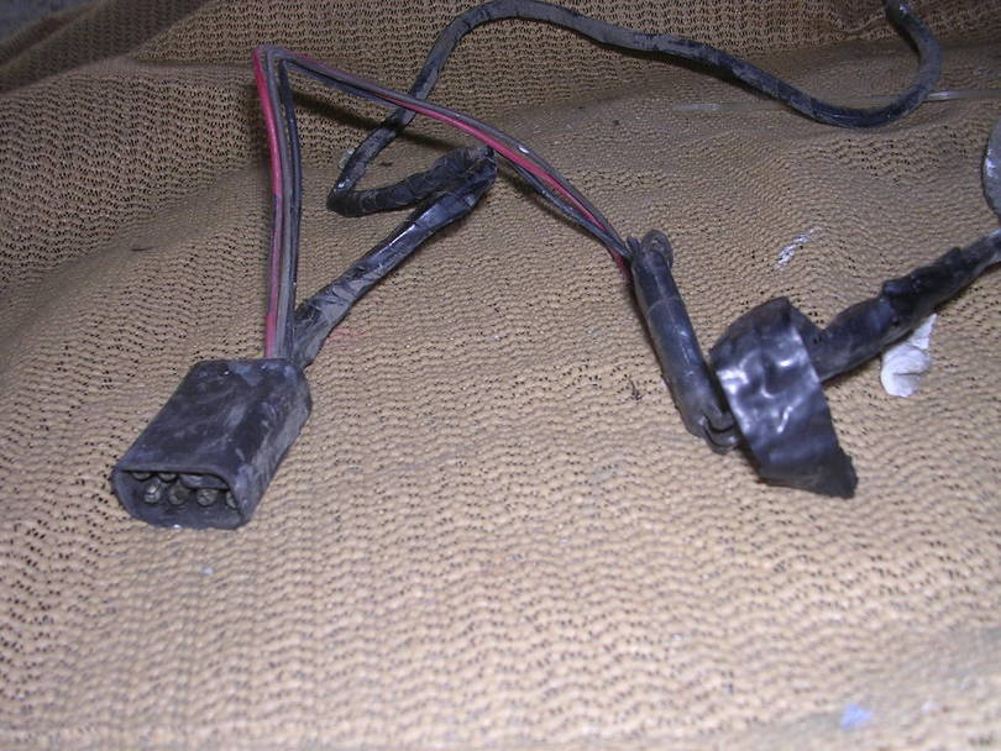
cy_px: 376
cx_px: 500
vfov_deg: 37.7
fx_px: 1099
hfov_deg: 49.0
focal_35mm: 38
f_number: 2.8
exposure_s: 1/60.1
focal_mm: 5.8
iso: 100
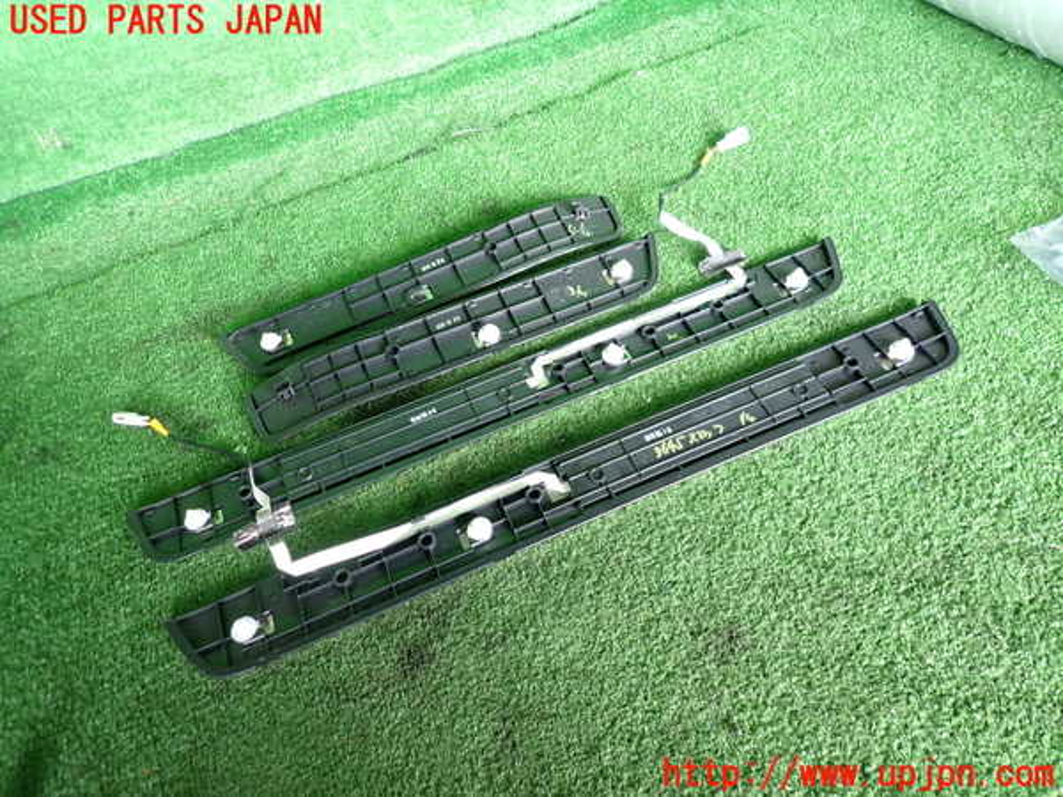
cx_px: 532
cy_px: 398
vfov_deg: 54.9
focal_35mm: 25
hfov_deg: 69.4
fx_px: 768
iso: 200
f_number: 2
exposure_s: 1/40
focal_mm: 4.5
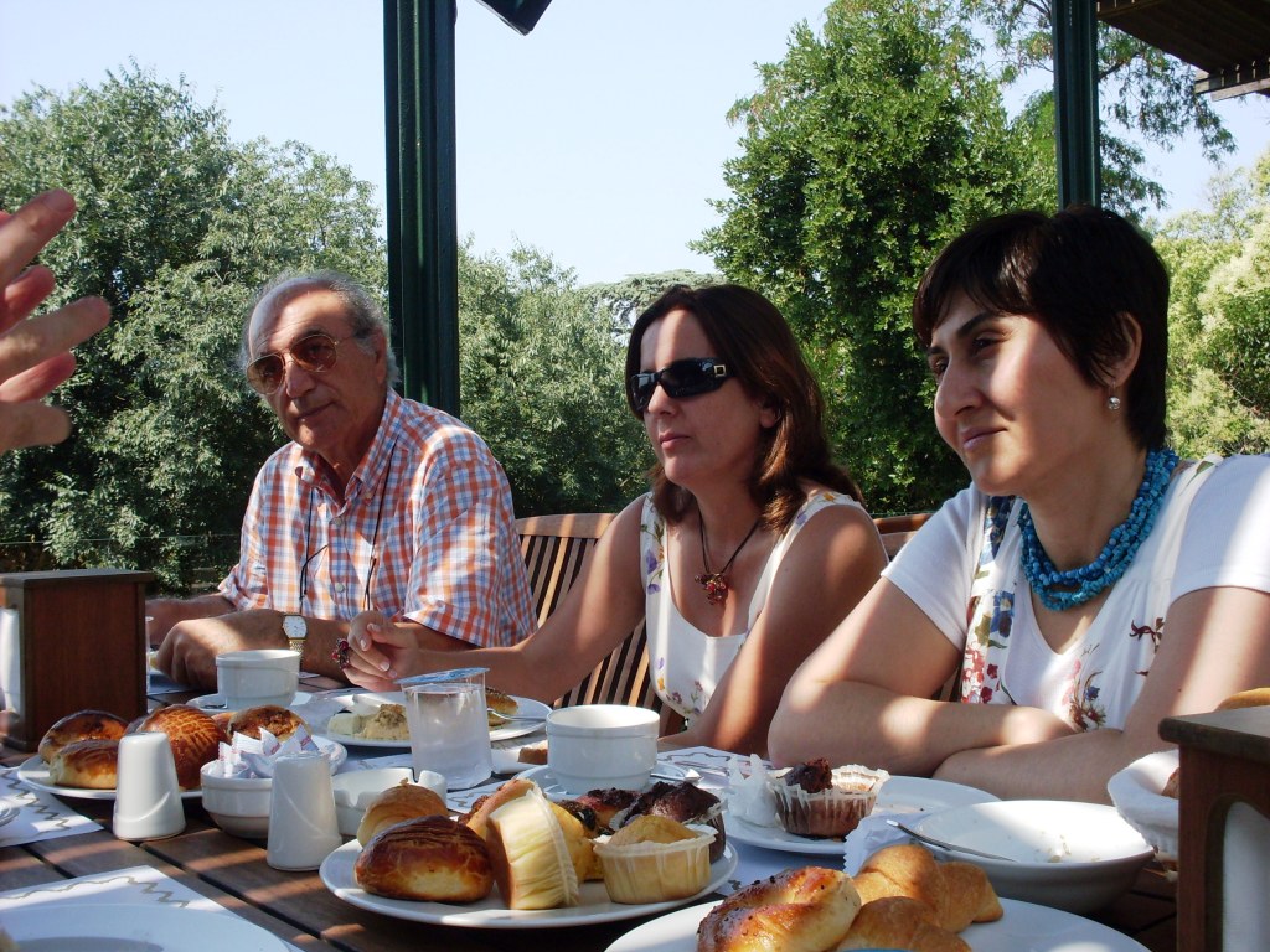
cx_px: 635
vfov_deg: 37.7
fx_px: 1394
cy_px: 476
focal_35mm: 38
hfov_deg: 49.0
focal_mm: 6.3
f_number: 8.4
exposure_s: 1/90
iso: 80
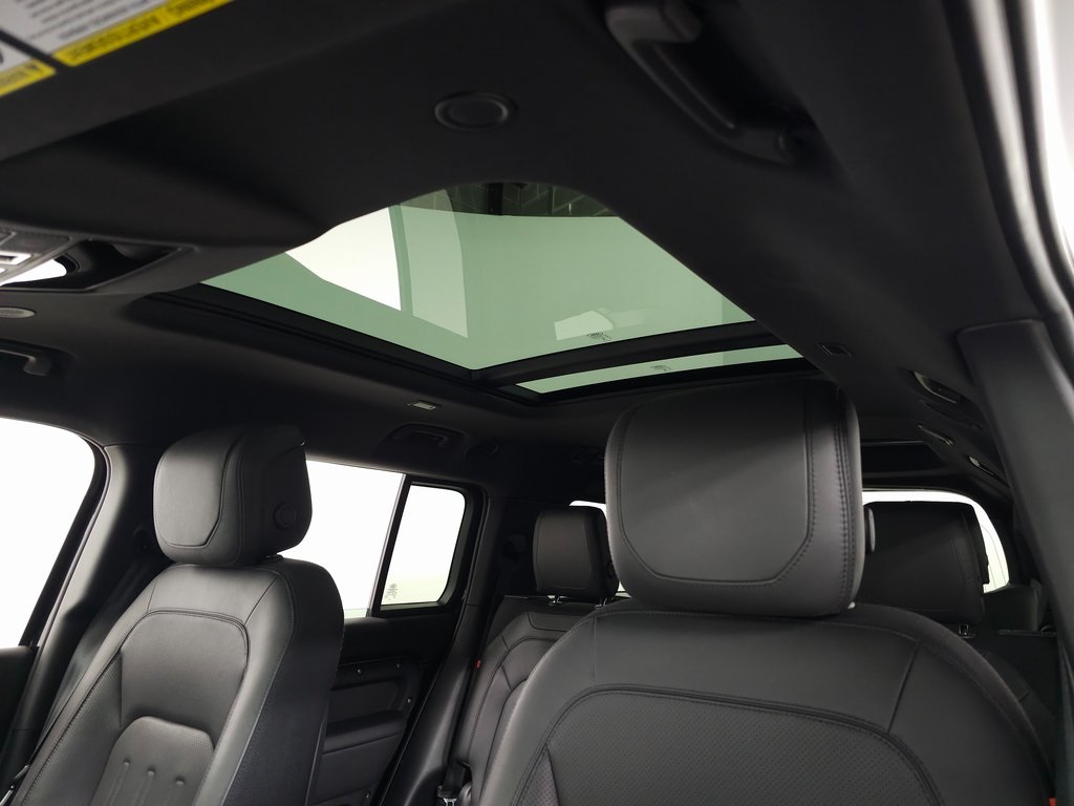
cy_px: 403
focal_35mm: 23
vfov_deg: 58.9
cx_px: 537
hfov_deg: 73.9
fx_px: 714
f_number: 1.7
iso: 320
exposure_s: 1/60
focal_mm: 6.3
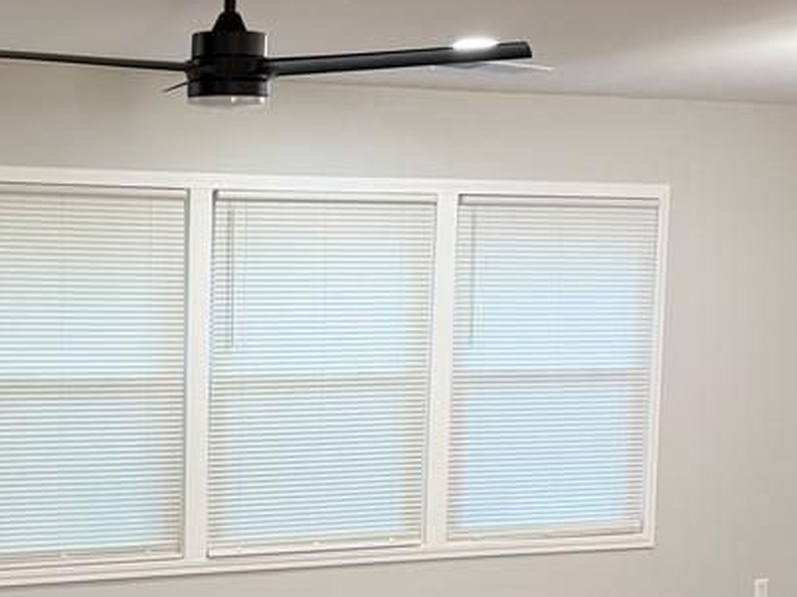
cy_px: 431
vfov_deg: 23.8
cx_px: 89
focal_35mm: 61
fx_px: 1404
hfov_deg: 30.4
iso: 160
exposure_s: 1/120
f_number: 1.78
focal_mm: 6.76
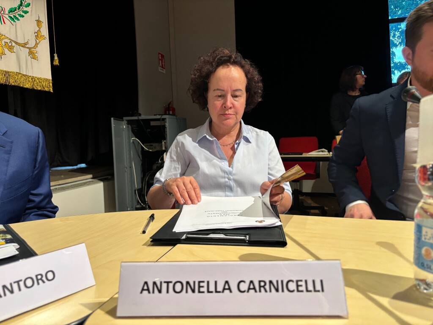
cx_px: 216
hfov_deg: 67.3
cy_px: 162
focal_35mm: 26
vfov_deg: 53.1
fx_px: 325
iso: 200
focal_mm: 5.96
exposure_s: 1/50
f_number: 1.6
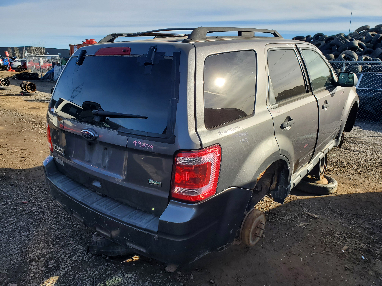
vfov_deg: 53.1
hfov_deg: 67.3
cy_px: 143
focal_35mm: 26
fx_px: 287
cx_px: 191
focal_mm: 4.3
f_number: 2.4
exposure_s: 1/1019
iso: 50
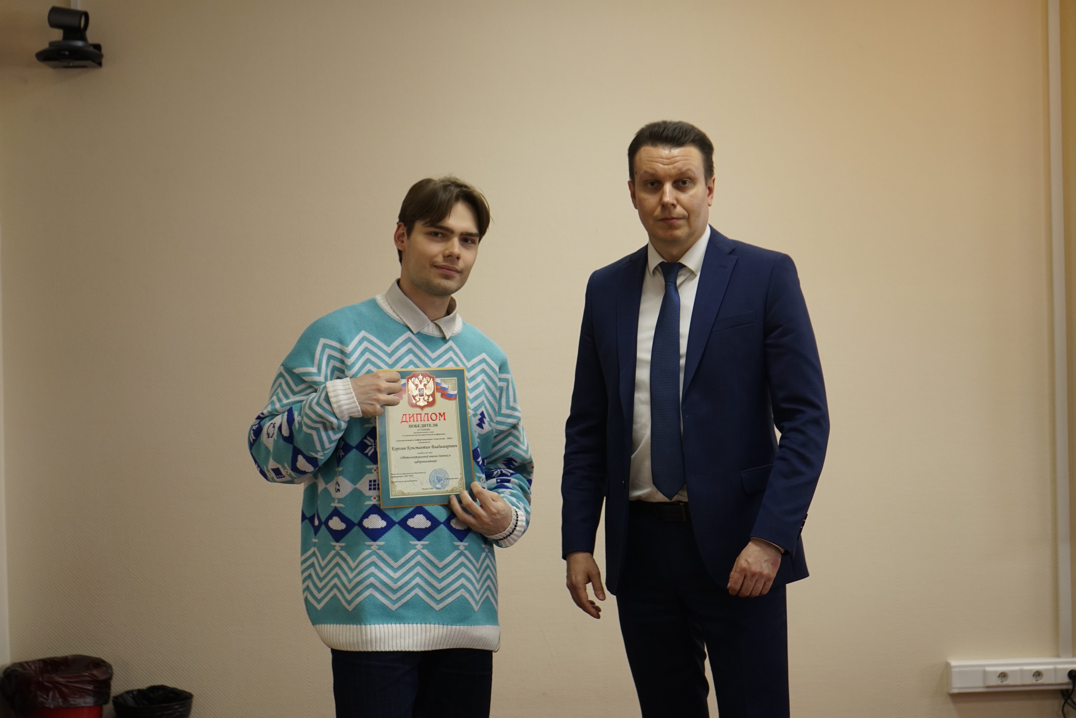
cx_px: 538
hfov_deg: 32.4
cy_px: 359
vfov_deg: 21.9
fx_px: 1853
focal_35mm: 62
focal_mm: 62
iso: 800
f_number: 5.6
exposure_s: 1/40
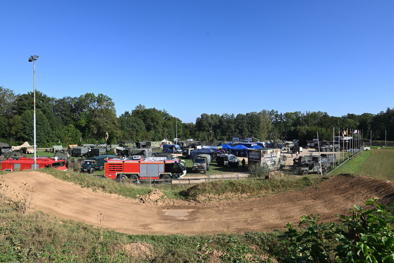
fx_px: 219
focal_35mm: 20
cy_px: 132
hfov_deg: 84.0
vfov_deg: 61.9
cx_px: 197
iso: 200
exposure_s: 1/500
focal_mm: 20
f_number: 8
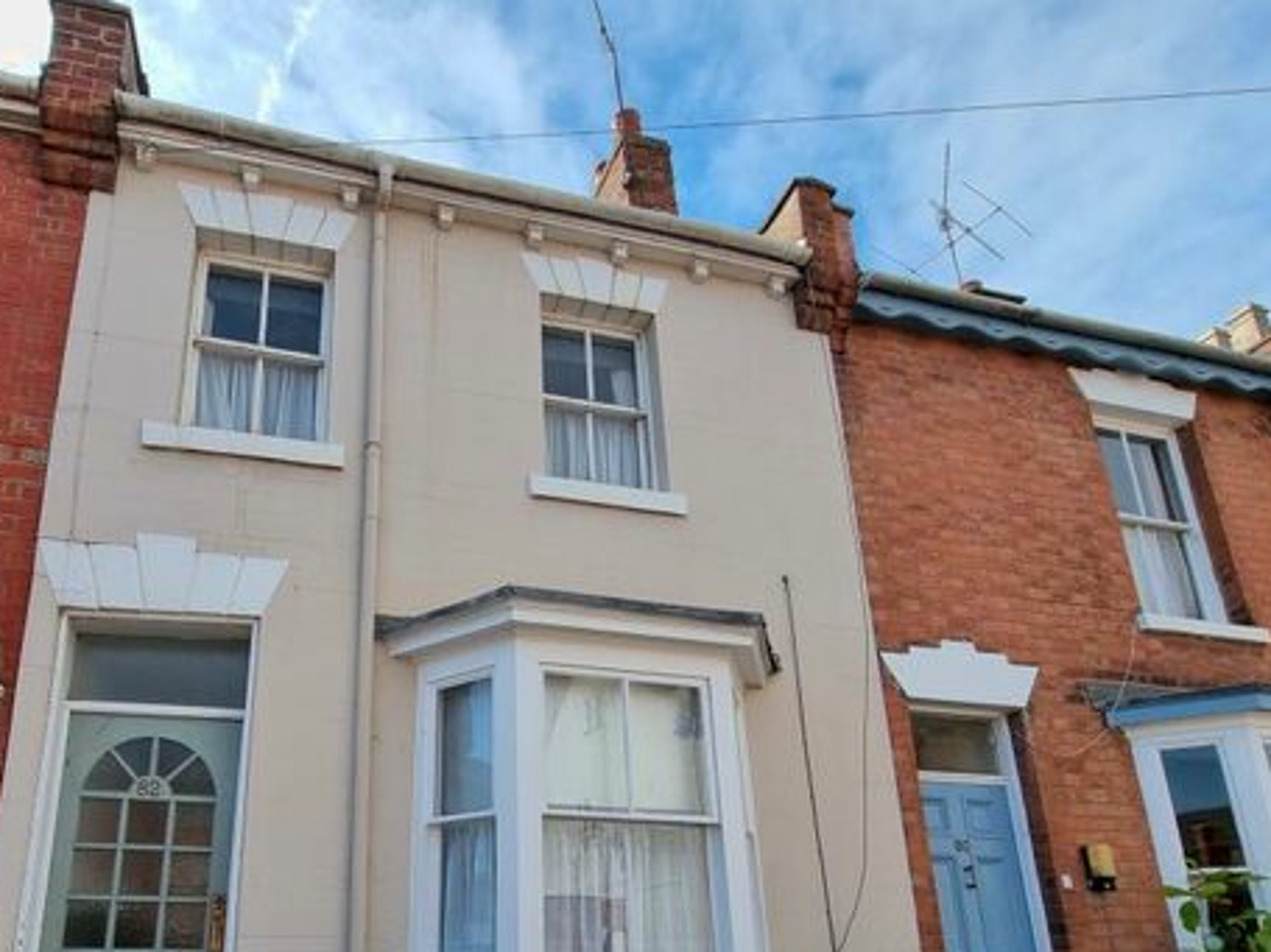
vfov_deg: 61.8
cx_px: 444
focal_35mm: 20
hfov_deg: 79.6
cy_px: 727
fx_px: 734
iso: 50
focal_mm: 2.2
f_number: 2.2
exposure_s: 1/976
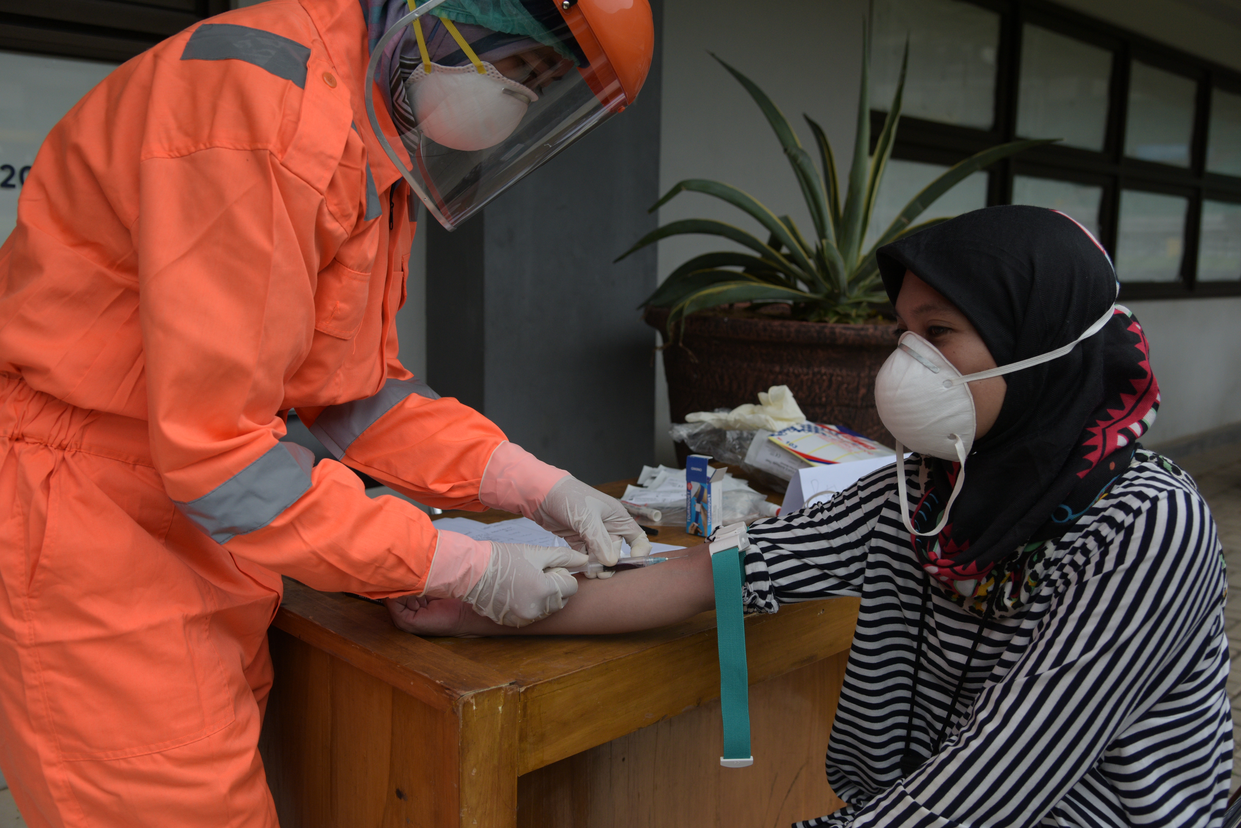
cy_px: 414
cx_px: 620
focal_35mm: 34
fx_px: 1172
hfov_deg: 55.8
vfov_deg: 38.9
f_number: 5
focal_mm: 34
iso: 640
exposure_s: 1/2500
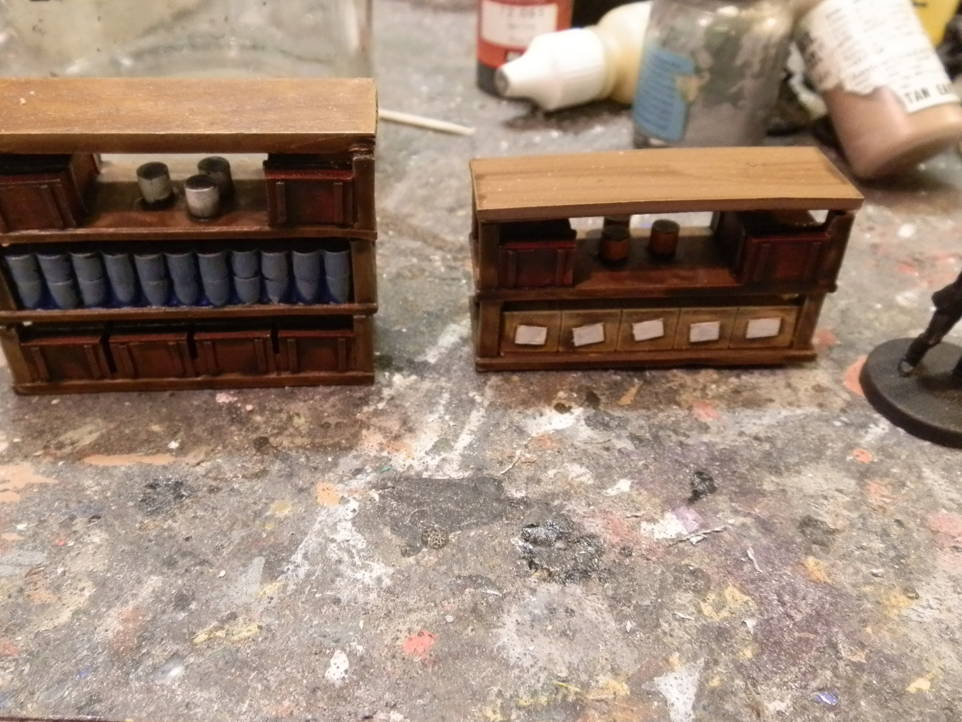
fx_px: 862
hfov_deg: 58.3
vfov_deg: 45.4
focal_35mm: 31
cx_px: 438
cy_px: 329
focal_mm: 5
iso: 400
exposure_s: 1/30
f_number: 3.1
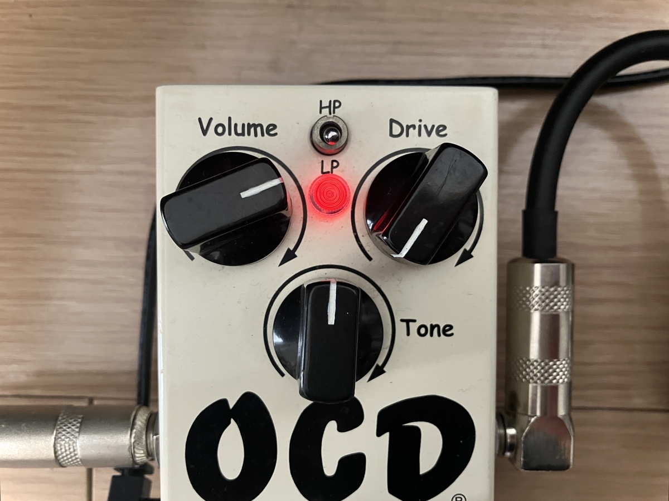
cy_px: 250
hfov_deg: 63.4
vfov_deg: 49.7
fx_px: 541
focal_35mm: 28
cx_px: 334
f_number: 1.8
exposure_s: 1/40
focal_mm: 3.99
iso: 400
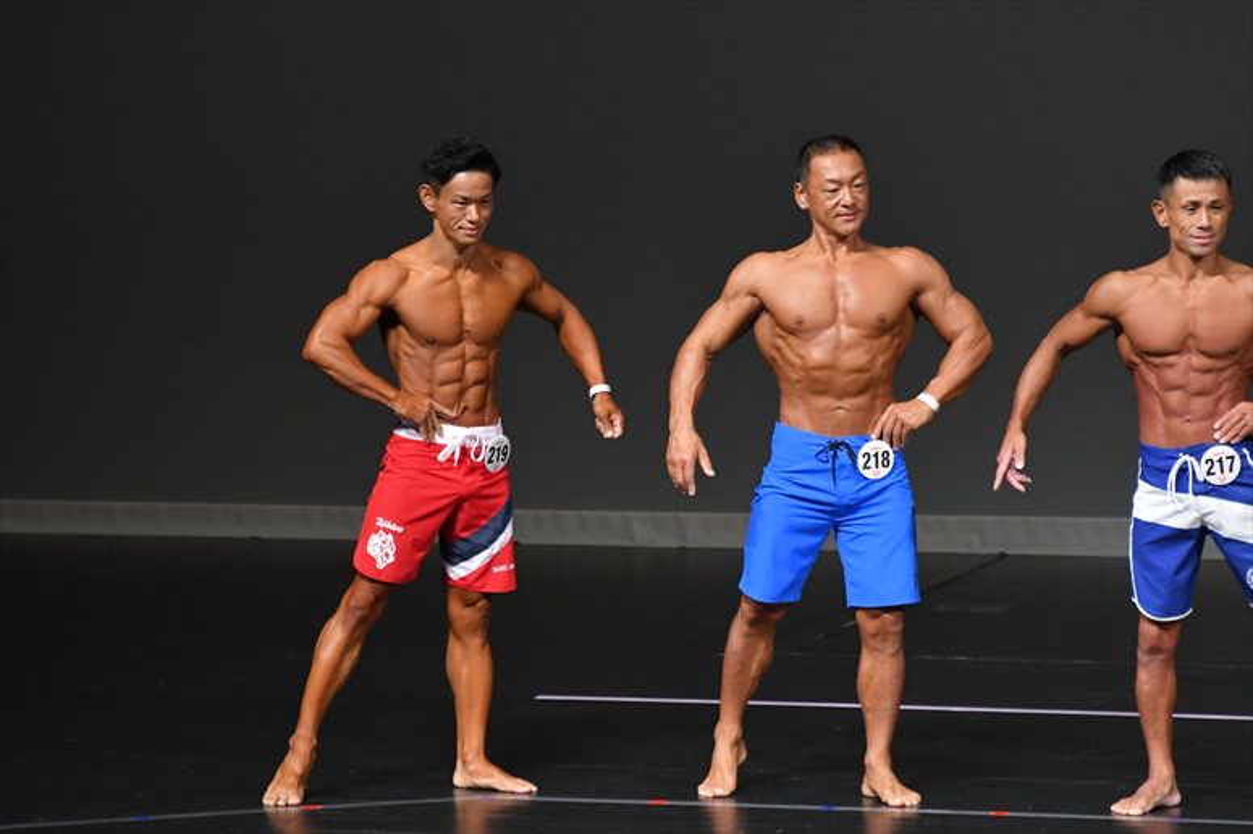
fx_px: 10959
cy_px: 417
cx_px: 626
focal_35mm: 315
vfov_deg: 4.4
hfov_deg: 6.5
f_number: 5.6
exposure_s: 1/400
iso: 4000
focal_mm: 210
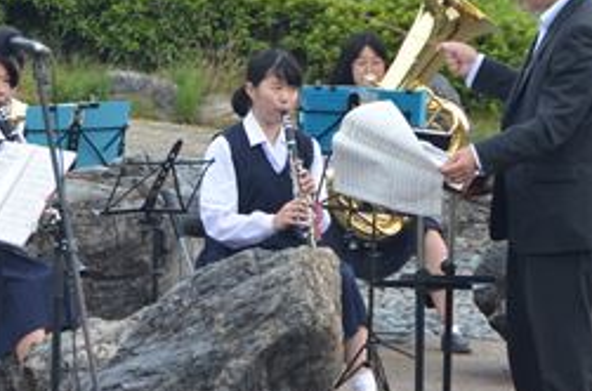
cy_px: 100
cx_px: 163
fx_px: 6381
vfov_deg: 3.5
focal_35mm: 389
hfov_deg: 5.3
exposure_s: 1/250
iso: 400
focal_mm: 130
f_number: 8
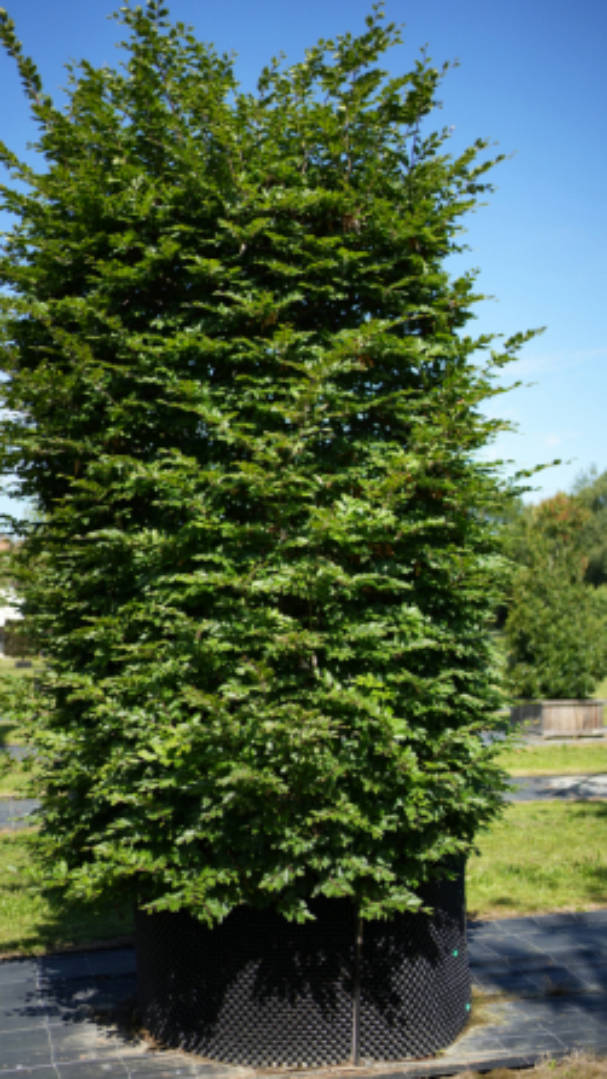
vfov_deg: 54.0
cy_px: 542
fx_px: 1058
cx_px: 290
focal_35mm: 37
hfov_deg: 32.0
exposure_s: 1/8000
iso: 400
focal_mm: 35
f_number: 1.8
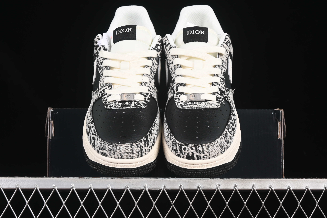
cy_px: 109
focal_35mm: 75
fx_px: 681
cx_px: 164
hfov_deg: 27.0
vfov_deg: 18.2
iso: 160
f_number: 6.3
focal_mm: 50
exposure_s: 1/60
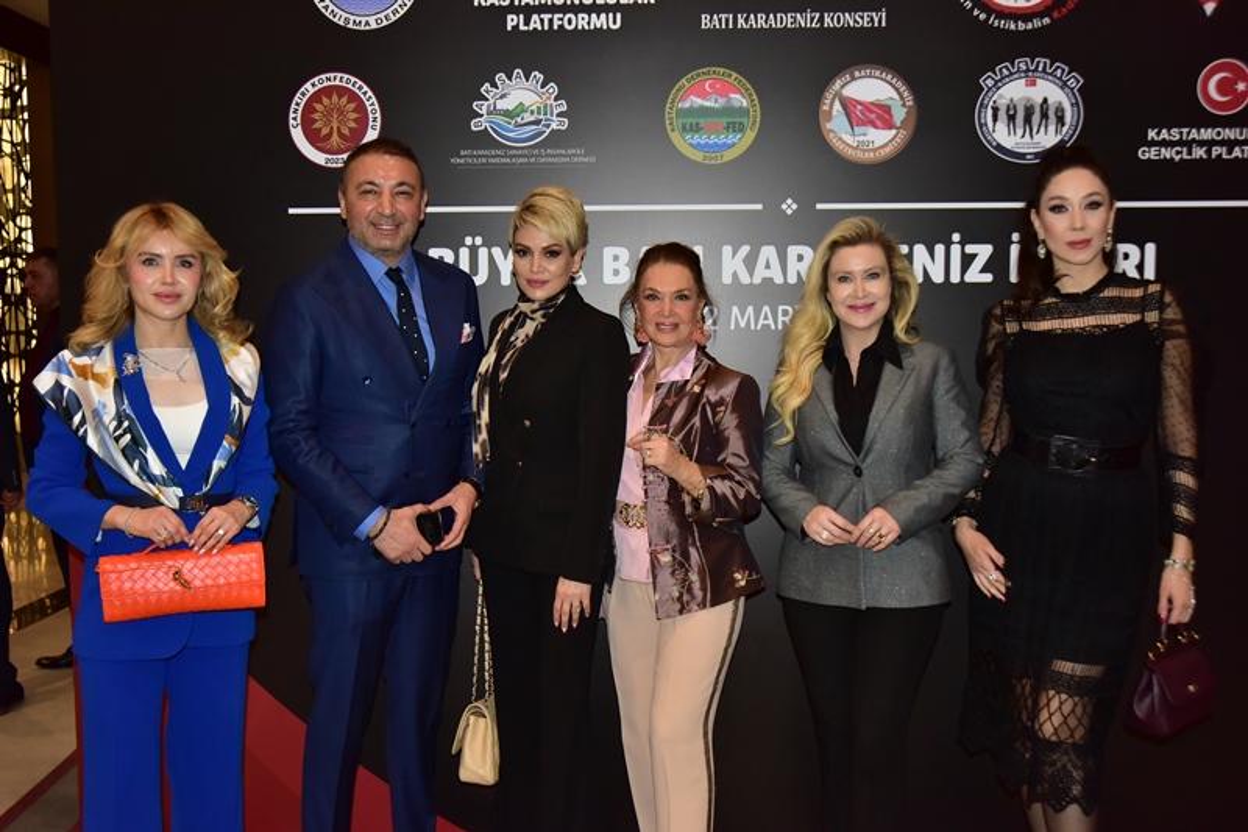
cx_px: 624
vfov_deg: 37.8
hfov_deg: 54.4
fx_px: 1213
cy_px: 416
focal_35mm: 35
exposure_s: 1/60
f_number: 4.5
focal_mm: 35
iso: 1600
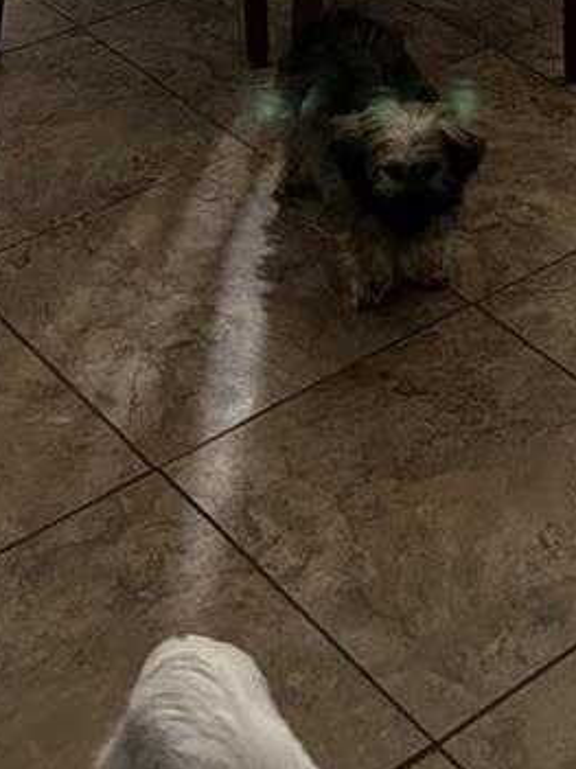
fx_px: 1976
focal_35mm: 89
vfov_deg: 18.5
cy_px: -504
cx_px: 377
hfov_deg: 16.6
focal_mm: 5.7
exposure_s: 1/60
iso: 250
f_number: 1.5
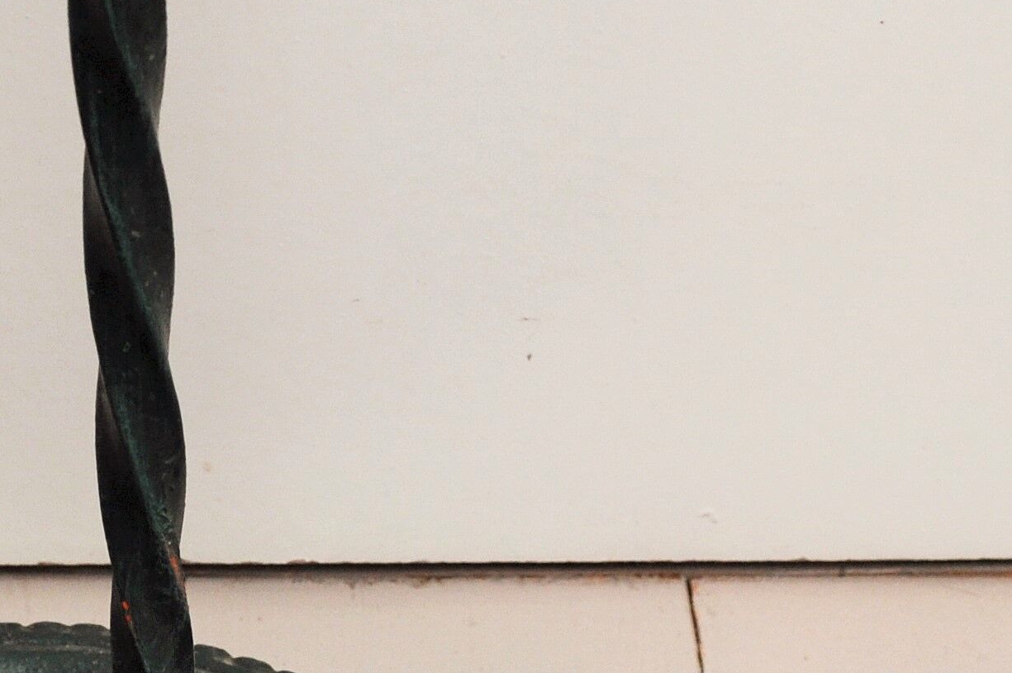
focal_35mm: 105
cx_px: 158
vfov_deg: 13.0
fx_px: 2948
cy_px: 189
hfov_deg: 19.2
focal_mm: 20
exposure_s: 1/125
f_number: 5.6
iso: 320
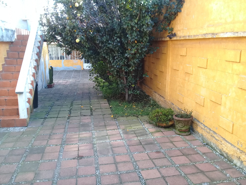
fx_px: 220
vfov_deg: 45.4
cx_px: 123
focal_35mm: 31
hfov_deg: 58.4
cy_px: 92
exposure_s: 1/100
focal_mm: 3.3
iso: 50
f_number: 2.2
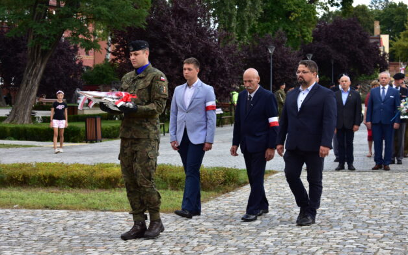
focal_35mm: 85
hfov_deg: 24.5
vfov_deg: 15.5
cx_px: 204
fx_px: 940
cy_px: 132
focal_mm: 55
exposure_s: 1/200
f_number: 5.6
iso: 200
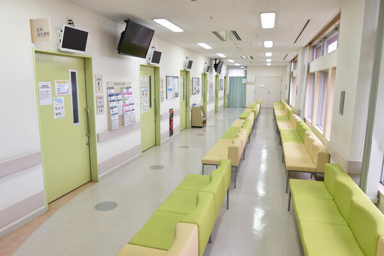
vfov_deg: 50.4
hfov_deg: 70.4
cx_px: 192
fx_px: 272
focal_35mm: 26
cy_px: 128
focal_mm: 17
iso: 1000
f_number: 2.8
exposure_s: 1/400
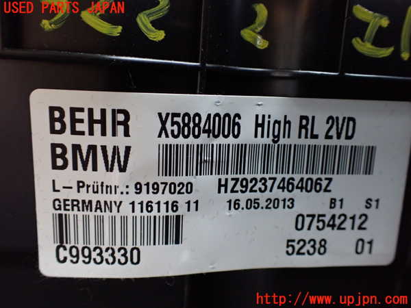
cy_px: 154
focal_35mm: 30
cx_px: 206
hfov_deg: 60.0
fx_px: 356
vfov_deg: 46.8
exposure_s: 1/40
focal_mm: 5.4
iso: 800
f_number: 2.3
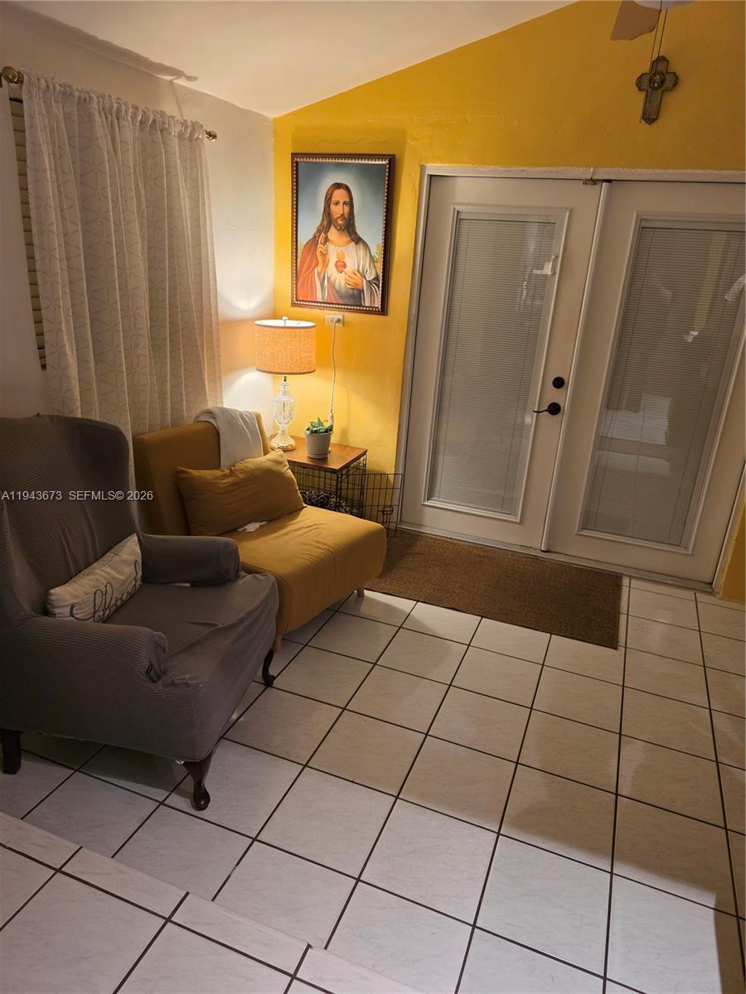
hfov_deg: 58.9
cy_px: 497
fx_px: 661
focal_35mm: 23
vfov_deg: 73.9
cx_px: 373
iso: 640
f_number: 1.7
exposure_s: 1/120
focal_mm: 6.3
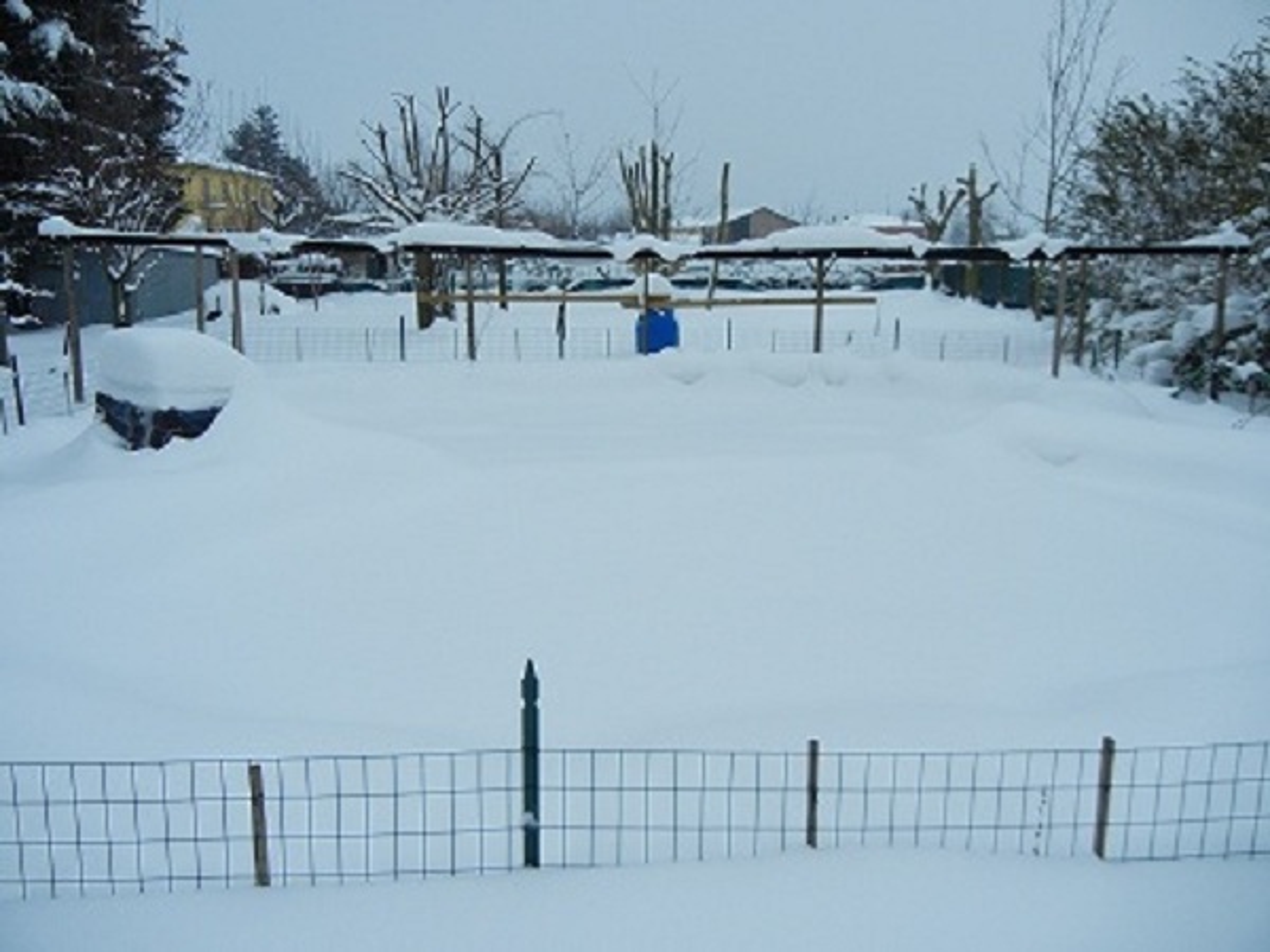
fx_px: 1101
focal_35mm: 30
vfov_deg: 46.8
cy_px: 476
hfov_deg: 60.0
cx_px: 635
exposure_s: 1/672
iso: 160
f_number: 7
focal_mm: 5.4
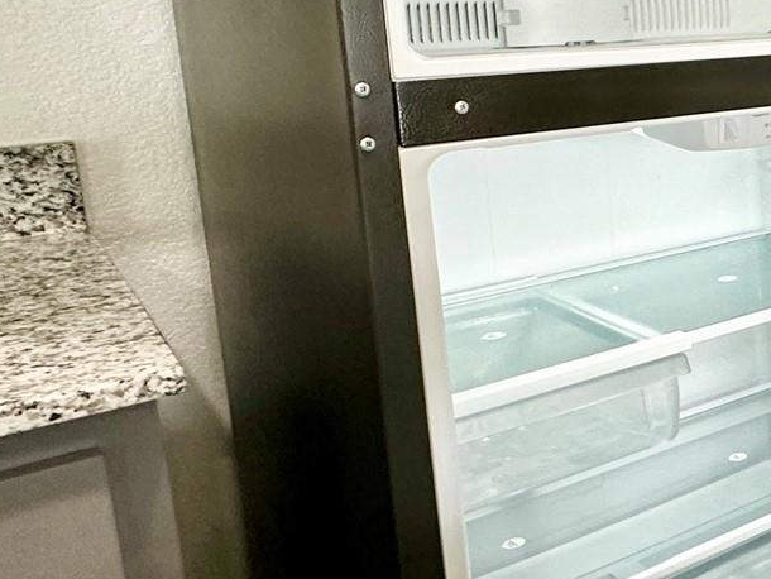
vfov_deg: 30.4
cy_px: 153
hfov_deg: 32.0
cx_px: 973
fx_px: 1047
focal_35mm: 47
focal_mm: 2.22
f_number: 2.2
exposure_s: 1/120
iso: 200
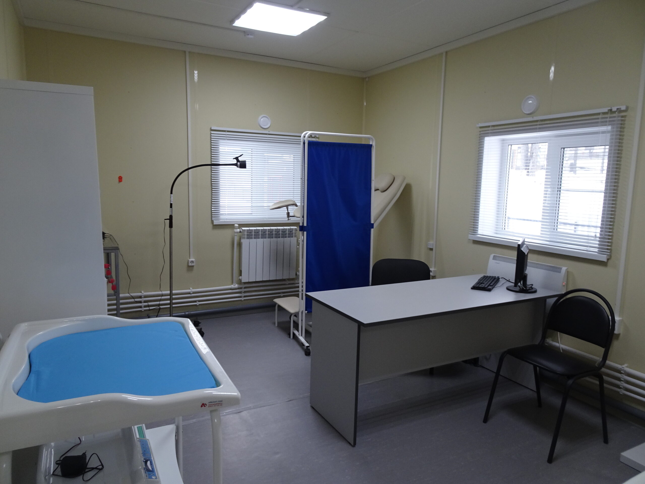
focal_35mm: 24
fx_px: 447
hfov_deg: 71.6
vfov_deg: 56.8
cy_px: 242
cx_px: 322
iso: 125
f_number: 3.5
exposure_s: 1/30
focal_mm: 4.1
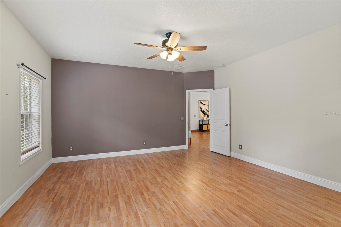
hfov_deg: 96.7
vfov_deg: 73.8
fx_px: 152
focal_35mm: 16
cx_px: 170
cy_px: 114
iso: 100
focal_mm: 16
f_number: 8
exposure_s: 1/2
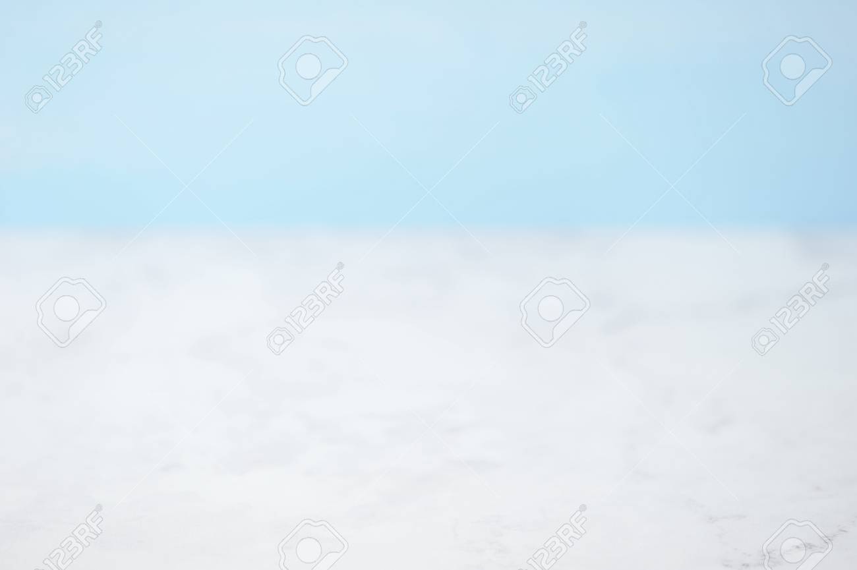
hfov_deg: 10.3
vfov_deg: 6.9
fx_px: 4758
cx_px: 428
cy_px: 285
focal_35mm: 200
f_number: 5
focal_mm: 200
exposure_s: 1/200
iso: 200
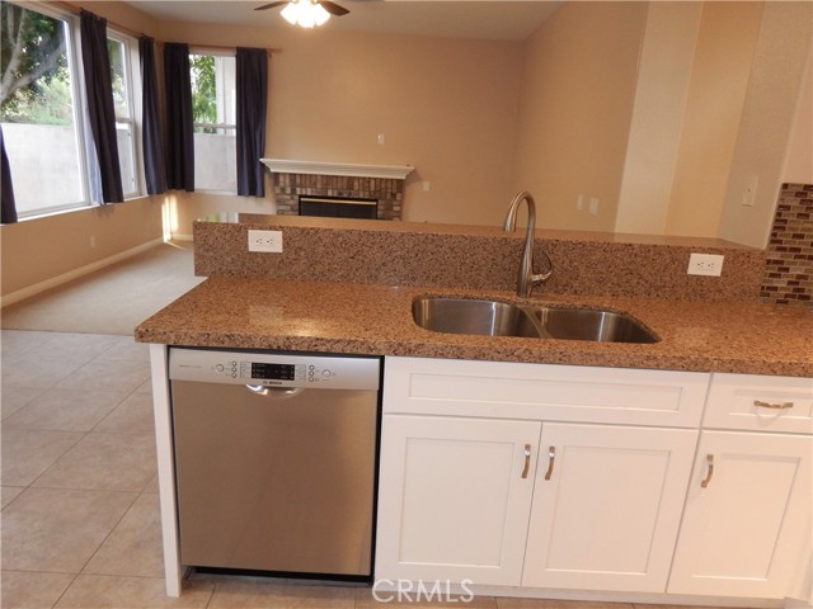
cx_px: 406
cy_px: 304
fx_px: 540
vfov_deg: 58.9
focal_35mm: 23
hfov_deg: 73.9
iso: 200
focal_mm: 4
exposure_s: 1/30
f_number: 3
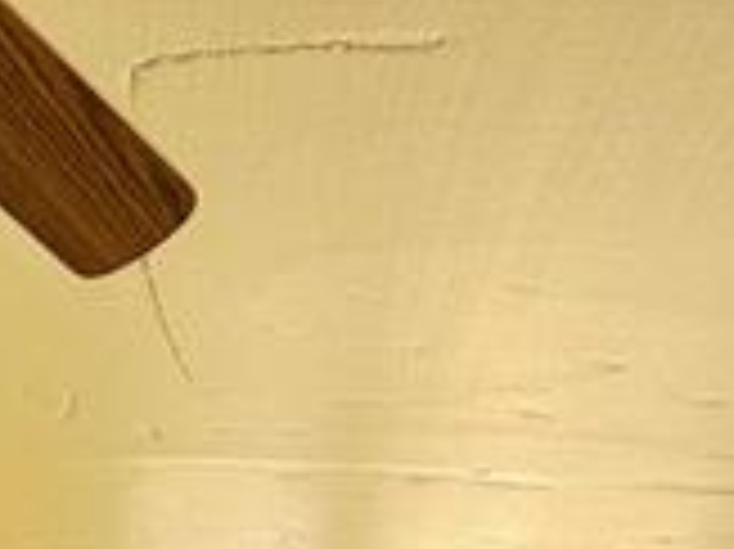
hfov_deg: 34.6
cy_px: 1066
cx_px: 239
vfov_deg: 18.5
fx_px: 1165
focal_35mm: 55
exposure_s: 1/270
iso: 64
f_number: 2.2
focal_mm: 2.22
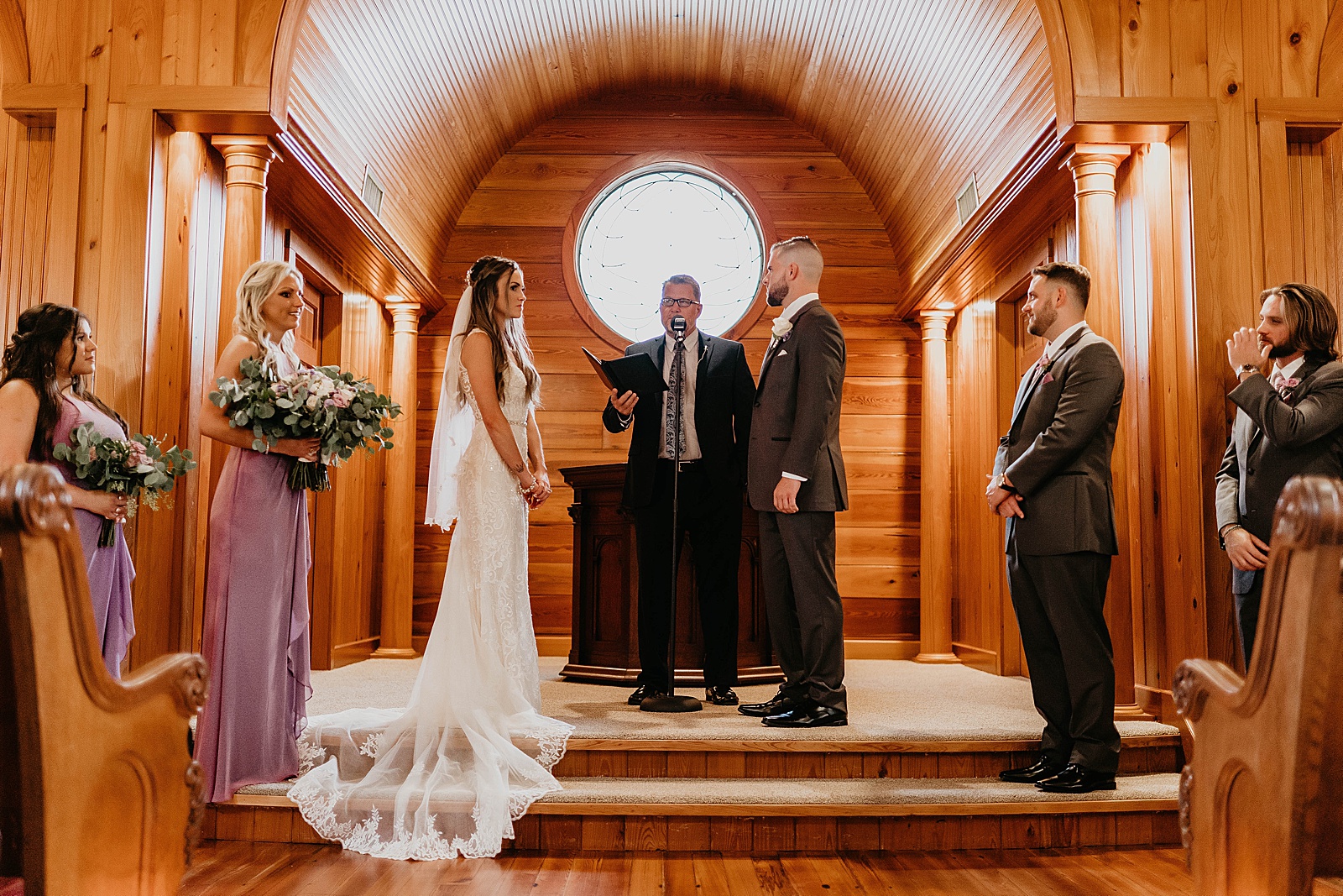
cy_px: 448
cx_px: 672
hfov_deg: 54.4
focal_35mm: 35
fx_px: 1306
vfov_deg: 37.9
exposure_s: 1/100
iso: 2000
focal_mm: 35
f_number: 1.4
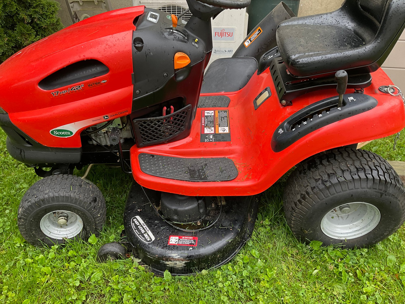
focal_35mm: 29
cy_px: 152
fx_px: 339
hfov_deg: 61.7
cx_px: 202
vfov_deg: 48.2
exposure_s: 1/60
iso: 50
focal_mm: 3
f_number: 1.8
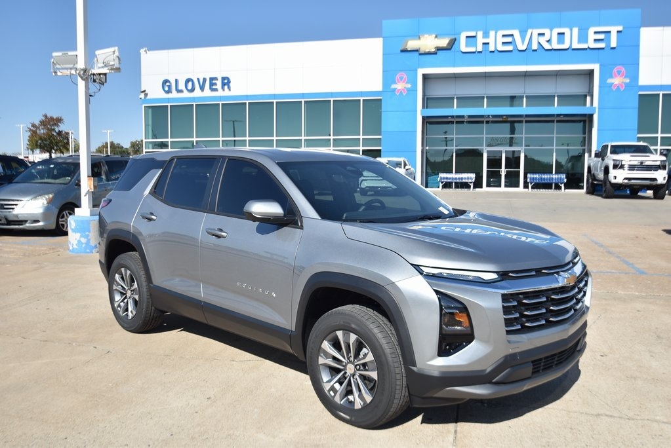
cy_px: 224
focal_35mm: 32
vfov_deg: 41.8
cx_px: 336
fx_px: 588
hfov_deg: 59.4
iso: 100
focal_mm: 21
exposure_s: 1/800
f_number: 4.5
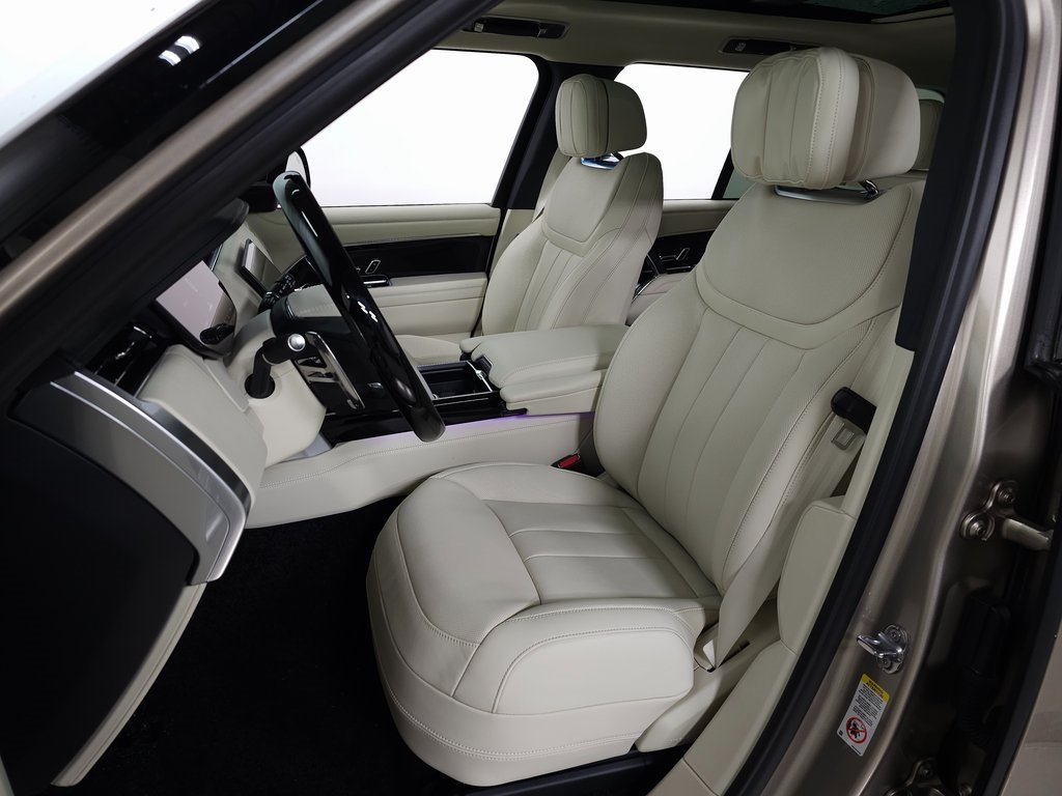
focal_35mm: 23
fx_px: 706
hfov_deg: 73.9
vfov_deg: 58.9
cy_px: 398
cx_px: 531
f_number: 1.7
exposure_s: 1/60
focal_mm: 6.3
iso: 50
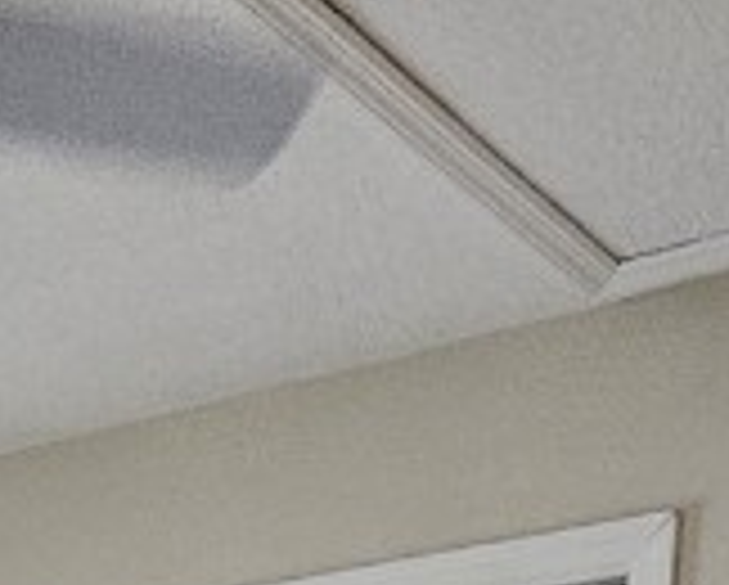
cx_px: -153
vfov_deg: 13.5
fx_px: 1728
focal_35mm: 80
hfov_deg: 22.0
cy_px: 1436
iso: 400
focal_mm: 2.2
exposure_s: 1/77
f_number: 2.2
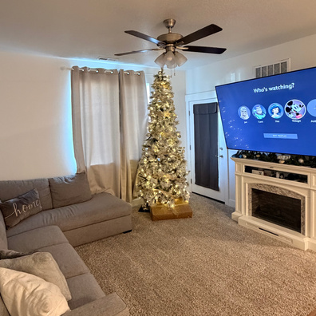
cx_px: 147
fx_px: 248
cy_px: 134
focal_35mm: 24
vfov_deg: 64.7
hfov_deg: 65.0
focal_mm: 2.22
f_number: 2.2
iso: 640
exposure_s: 1/60
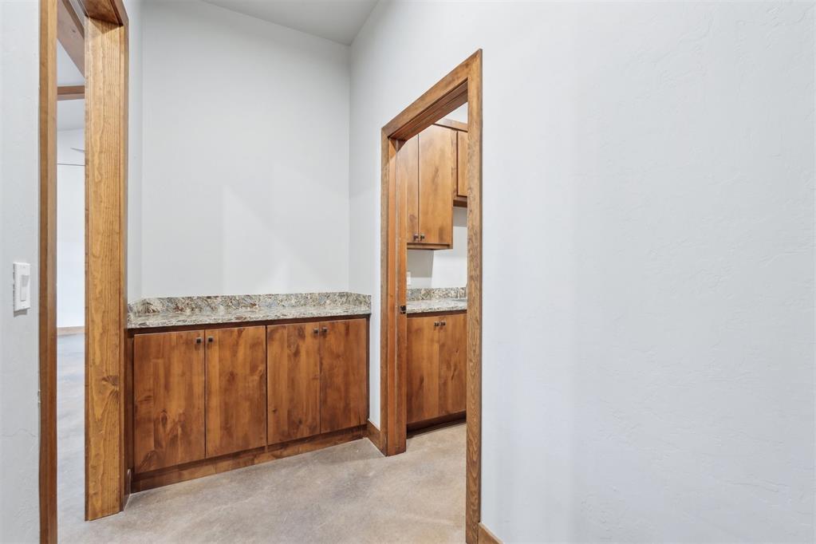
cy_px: 272
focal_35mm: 16
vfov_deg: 73.7
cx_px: 408
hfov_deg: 96.7
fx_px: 363
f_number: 8
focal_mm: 16
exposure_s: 1/1.67
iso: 400
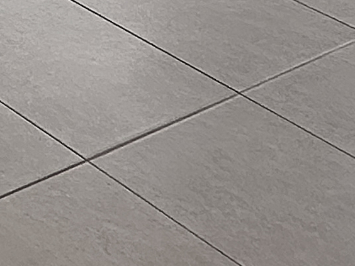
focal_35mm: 100
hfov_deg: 10.7
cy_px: -673
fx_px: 1026
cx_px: -779
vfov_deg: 9.2
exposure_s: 1/113
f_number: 2.2
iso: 40
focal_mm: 2.22
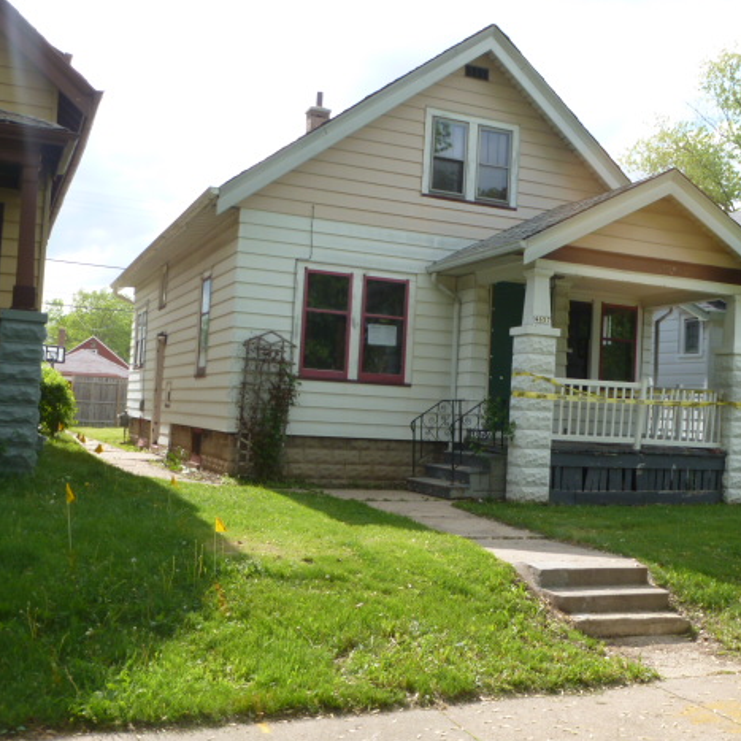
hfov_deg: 41.3
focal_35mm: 40
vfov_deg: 41.9
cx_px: 495
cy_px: 365
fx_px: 969
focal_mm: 5.9
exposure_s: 1/320
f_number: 4
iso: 100
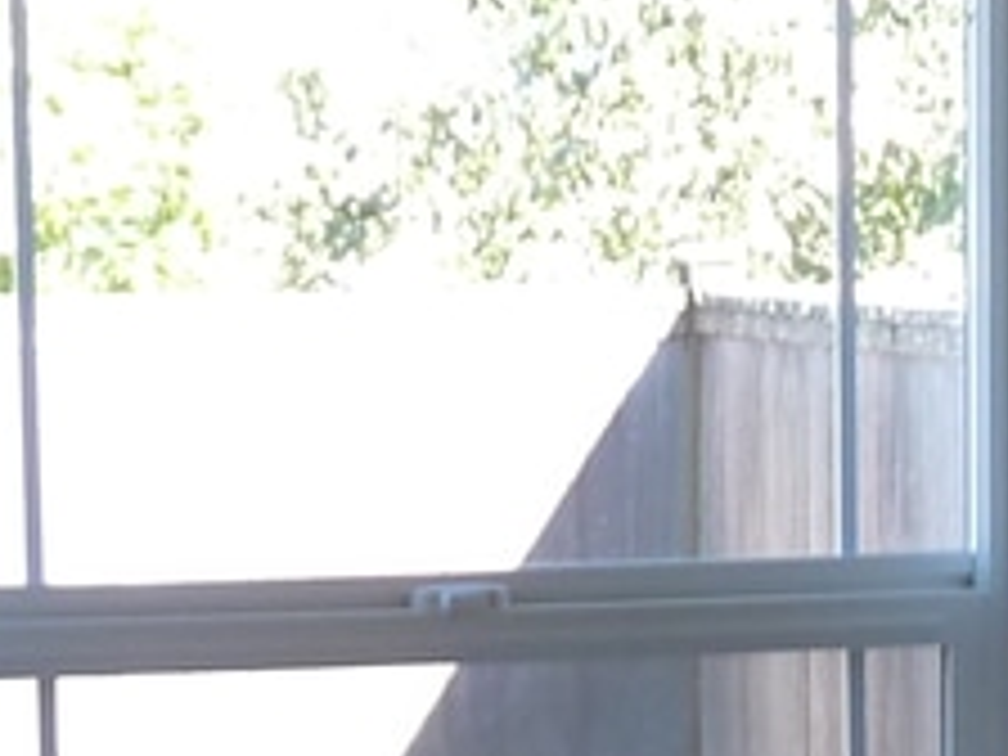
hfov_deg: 12.1
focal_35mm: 161
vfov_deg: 9.1
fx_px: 4688
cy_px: 806
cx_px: 1051
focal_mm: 4.4
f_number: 3.3
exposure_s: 1/30
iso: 125
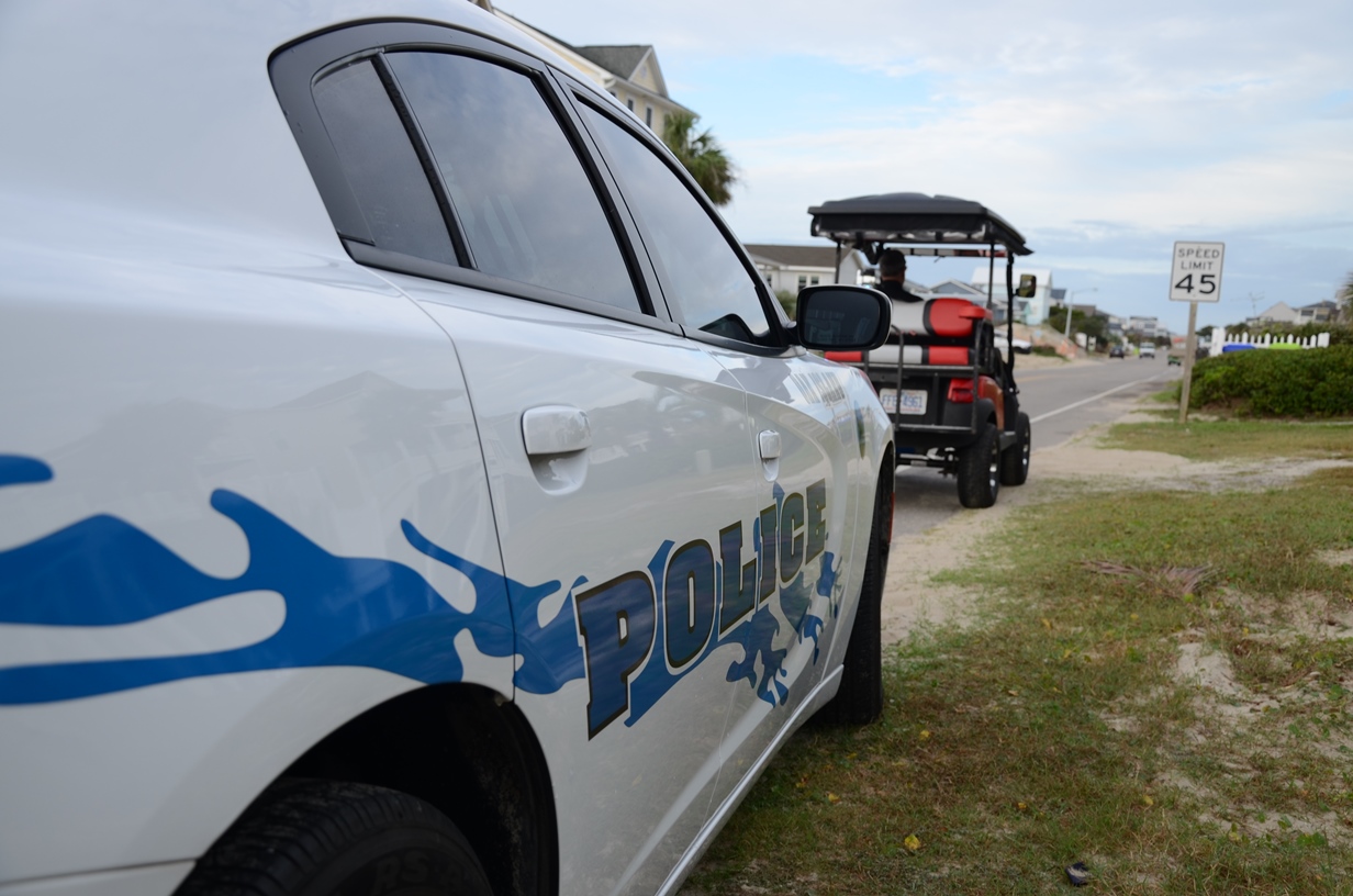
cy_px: 448
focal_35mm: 39
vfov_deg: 34.1
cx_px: 676
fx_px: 1463
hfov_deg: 49.6
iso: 100
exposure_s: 1/160
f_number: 5
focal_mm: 26
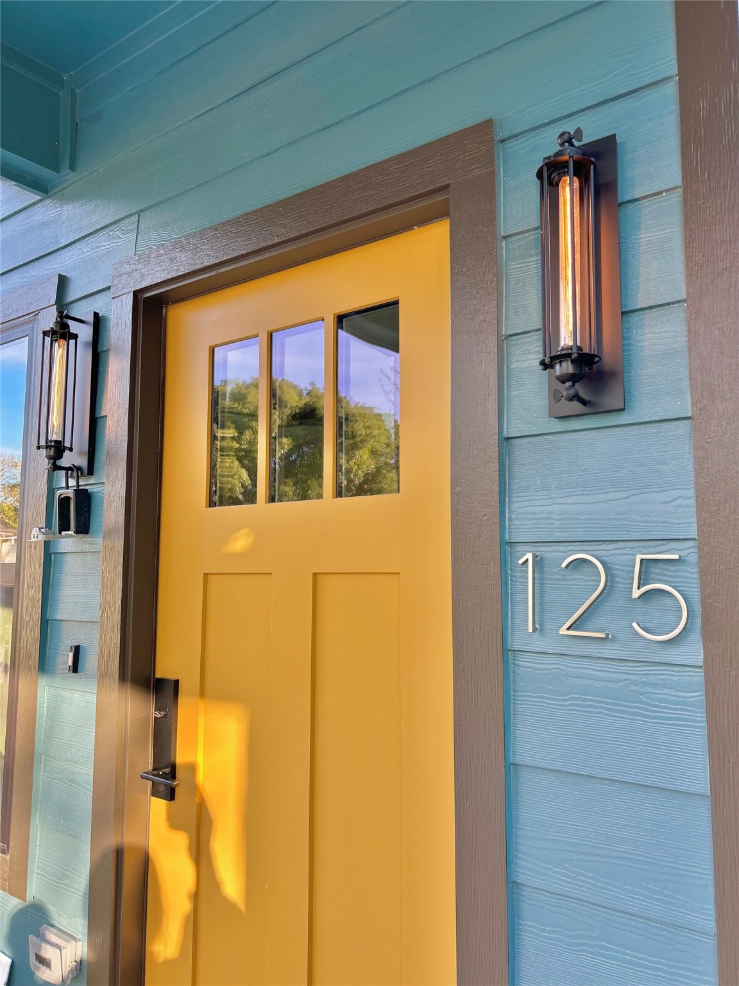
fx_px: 740
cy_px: 493
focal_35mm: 26
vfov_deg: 67.3
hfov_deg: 53.1
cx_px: 370
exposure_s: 1/301
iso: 50
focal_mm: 5.7
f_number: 1.5
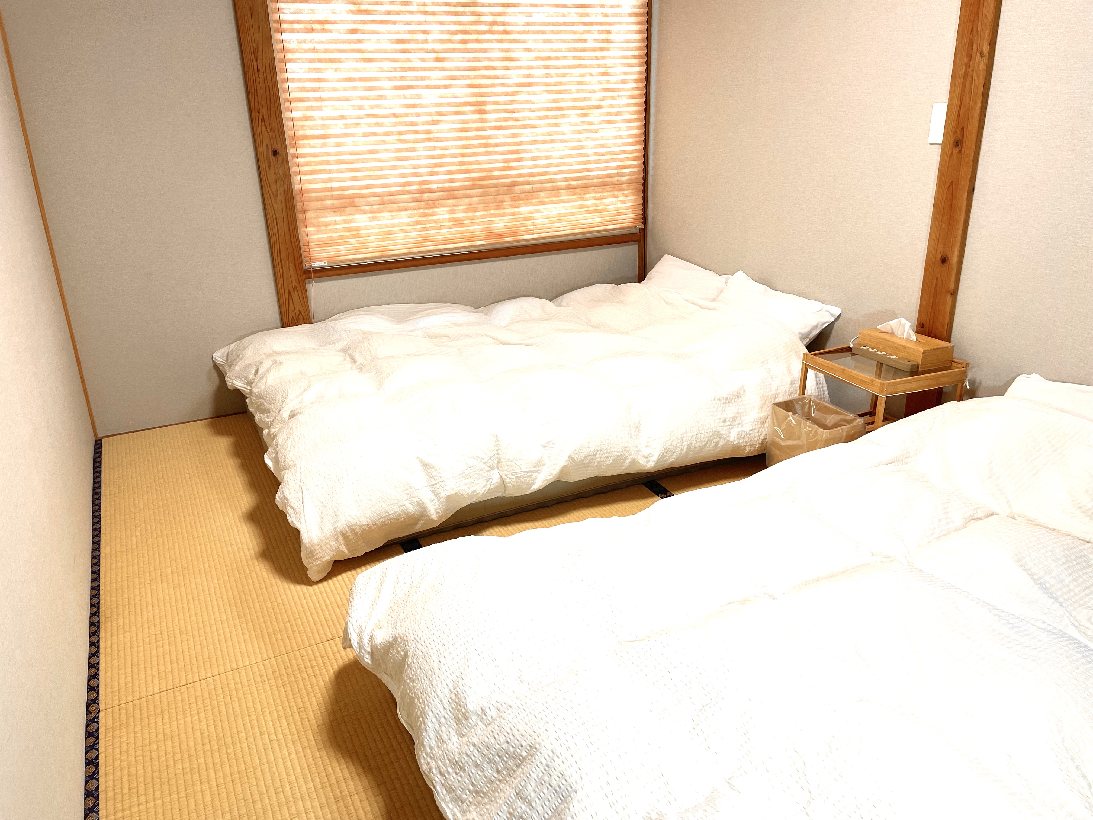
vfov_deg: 53.1
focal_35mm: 26
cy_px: 410
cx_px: 546
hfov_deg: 67.3
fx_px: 821
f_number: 1.6
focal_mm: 4.2
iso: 80
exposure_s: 1/121
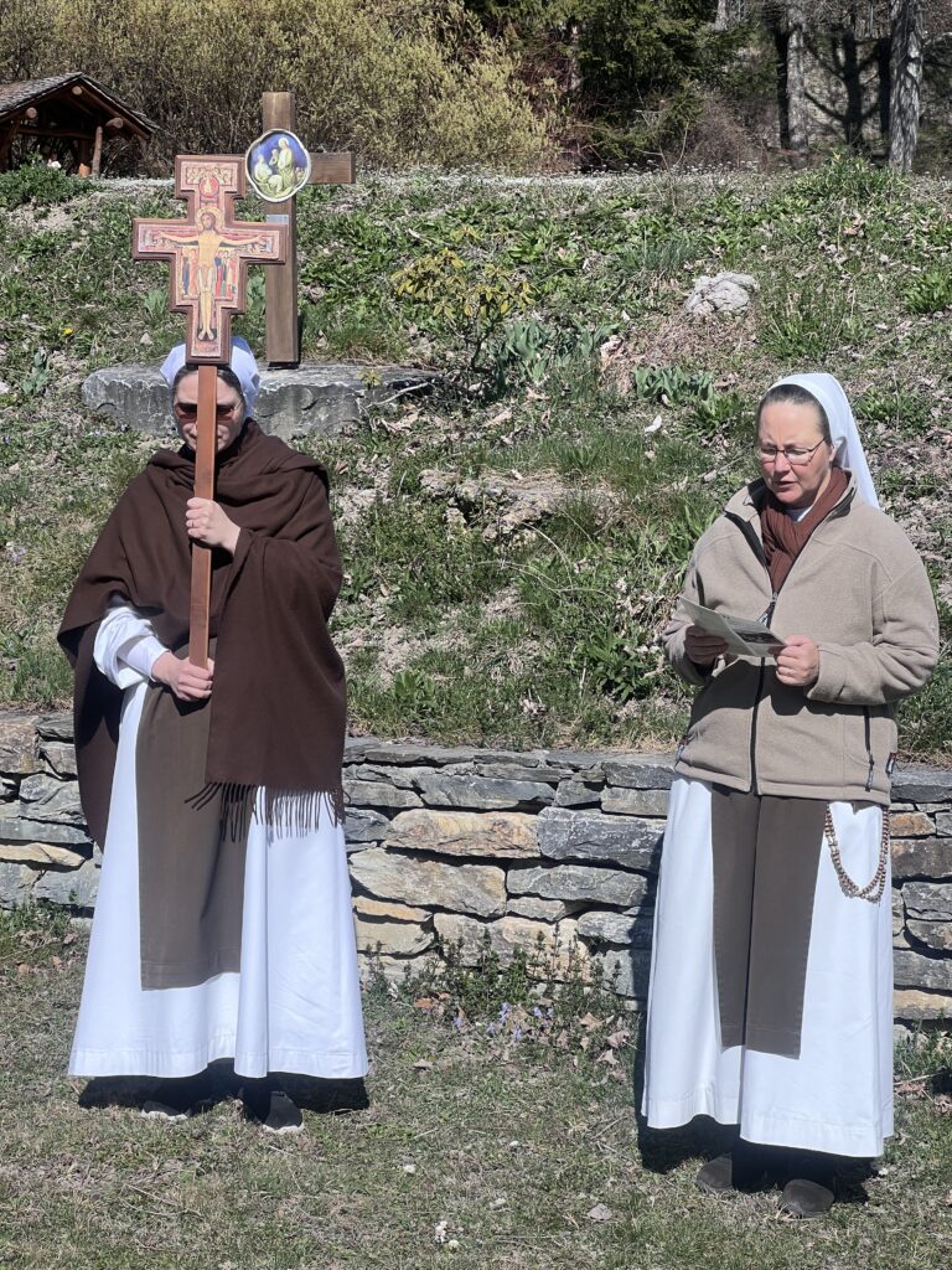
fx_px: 2824
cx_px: 476
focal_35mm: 77
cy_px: 635
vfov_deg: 25.3
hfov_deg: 19.1
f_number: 2.8
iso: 32
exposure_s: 1/717
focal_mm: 9
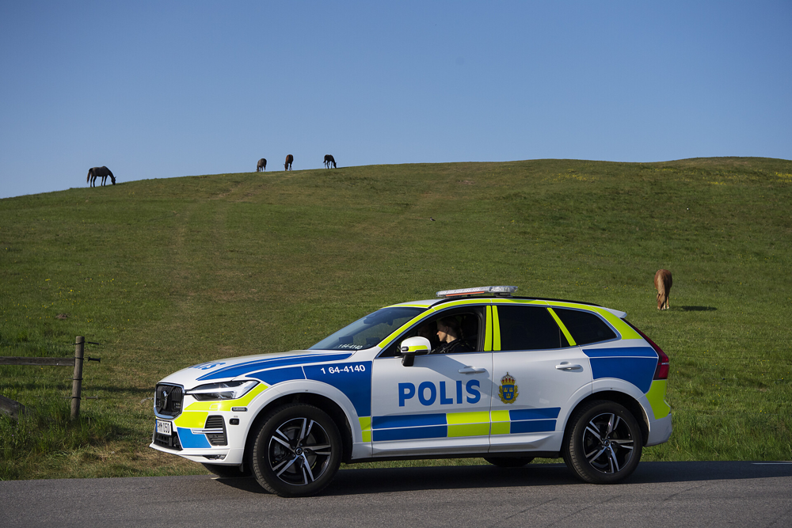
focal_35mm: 55
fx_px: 1210
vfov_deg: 24.6
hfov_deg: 36.2
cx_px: 396
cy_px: 264
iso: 500
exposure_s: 1/8000
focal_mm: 55
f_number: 5.6
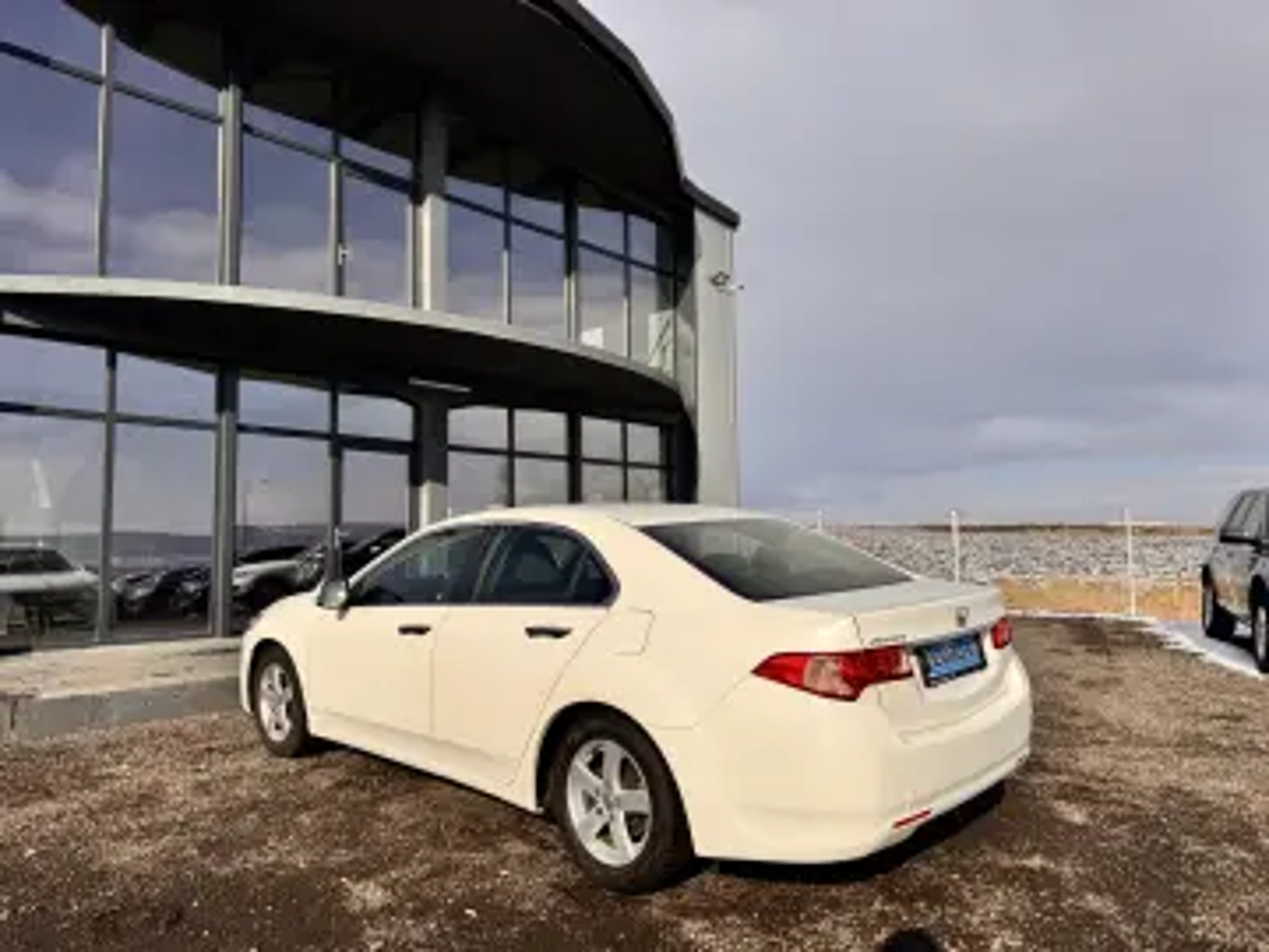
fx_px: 880
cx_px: 634
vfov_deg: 56.8
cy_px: 476
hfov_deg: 71.6
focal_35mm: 24
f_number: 1.78
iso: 50
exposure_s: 1/12346
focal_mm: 6.76
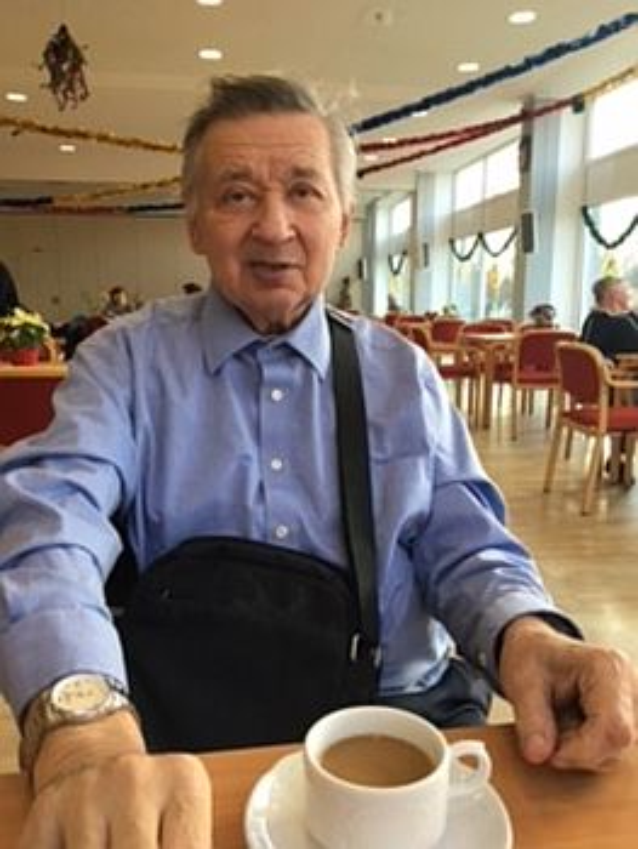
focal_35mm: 29
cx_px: 319
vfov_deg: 61.6
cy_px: 424
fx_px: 712
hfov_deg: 48.3
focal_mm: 4.15
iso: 50
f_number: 2.2
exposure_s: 1/33
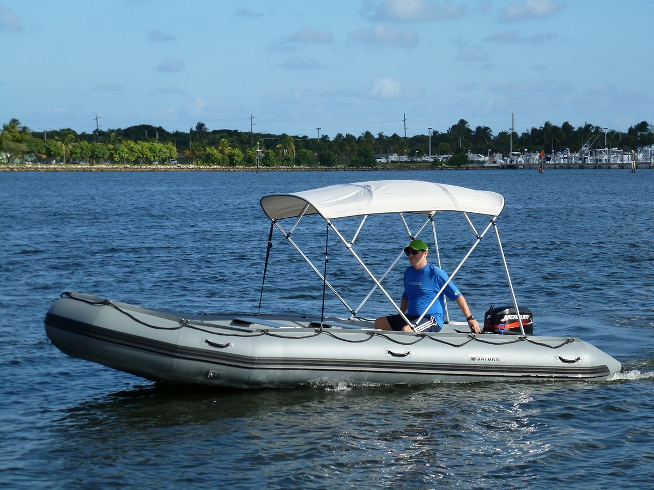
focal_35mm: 121
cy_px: 245
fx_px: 2286
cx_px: 327
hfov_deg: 16.3
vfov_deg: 12.2
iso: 100
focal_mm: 21.7
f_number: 5.1
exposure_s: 1/400
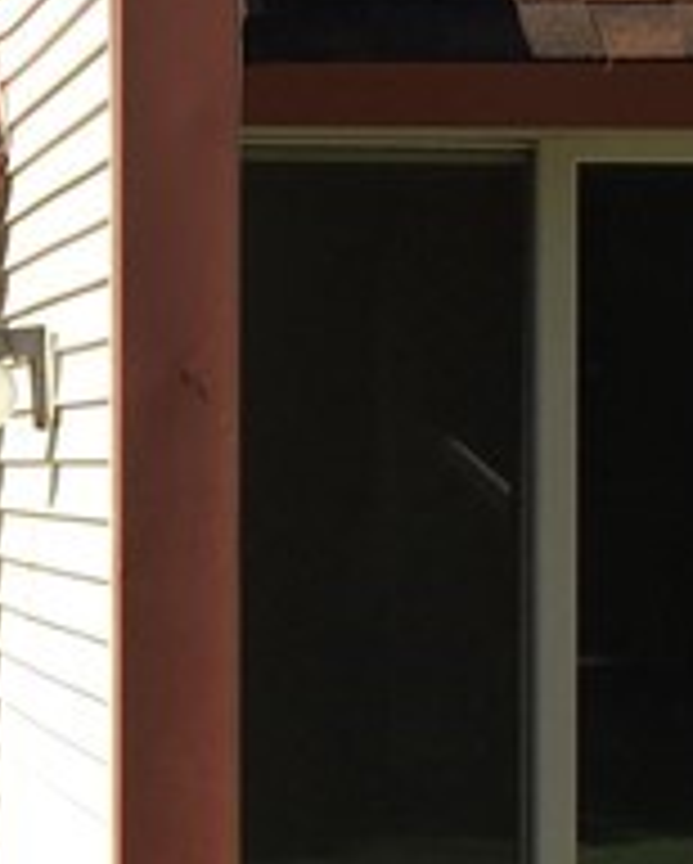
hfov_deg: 9.8
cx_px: -468
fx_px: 3865
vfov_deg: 12.8
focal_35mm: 151
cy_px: 441
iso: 32
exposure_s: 1/1522
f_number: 2.2
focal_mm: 4.15
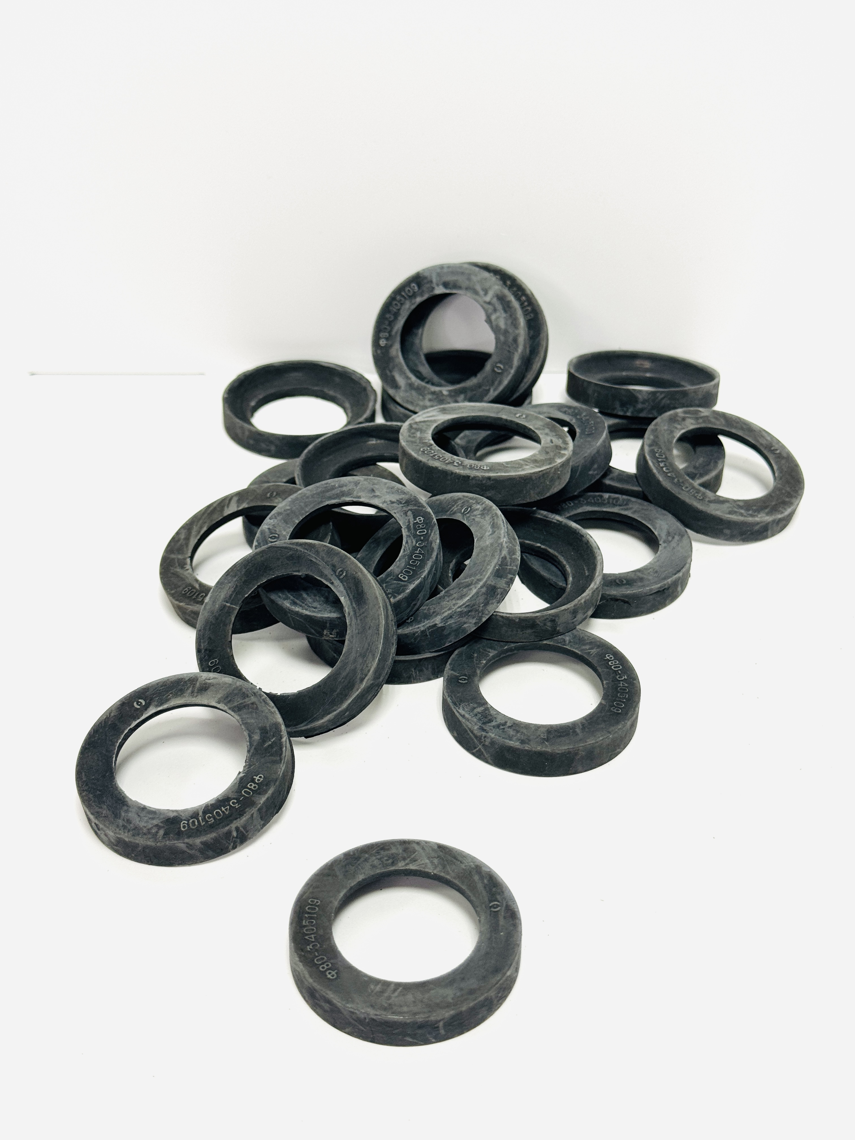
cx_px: 428
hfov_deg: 30.3
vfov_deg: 39.7
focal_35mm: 48
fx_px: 1581
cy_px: 570
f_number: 1.78
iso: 64
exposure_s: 1/100
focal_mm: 6.76
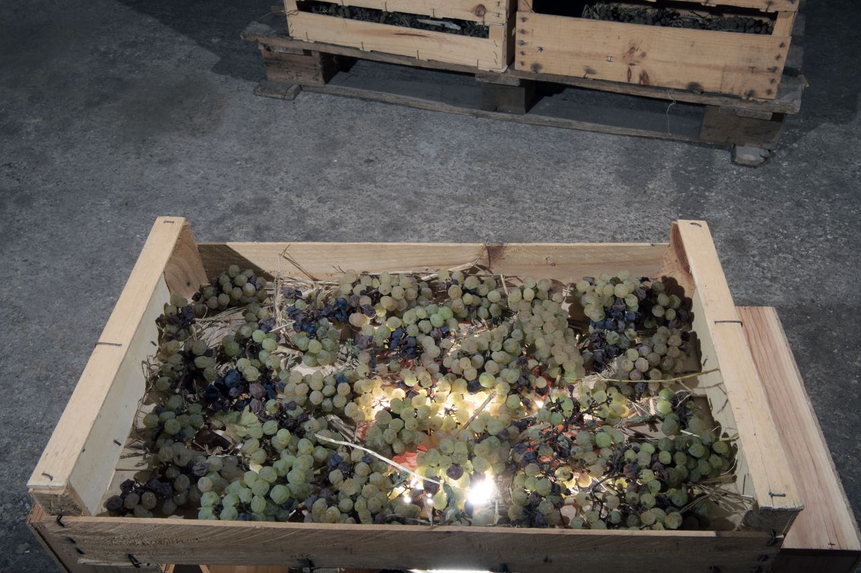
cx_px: 430
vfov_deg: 38.8
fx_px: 813
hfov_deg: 55.8
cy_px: 286
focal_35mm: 34
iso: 400
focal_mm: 34
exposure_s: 1/250
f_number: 22
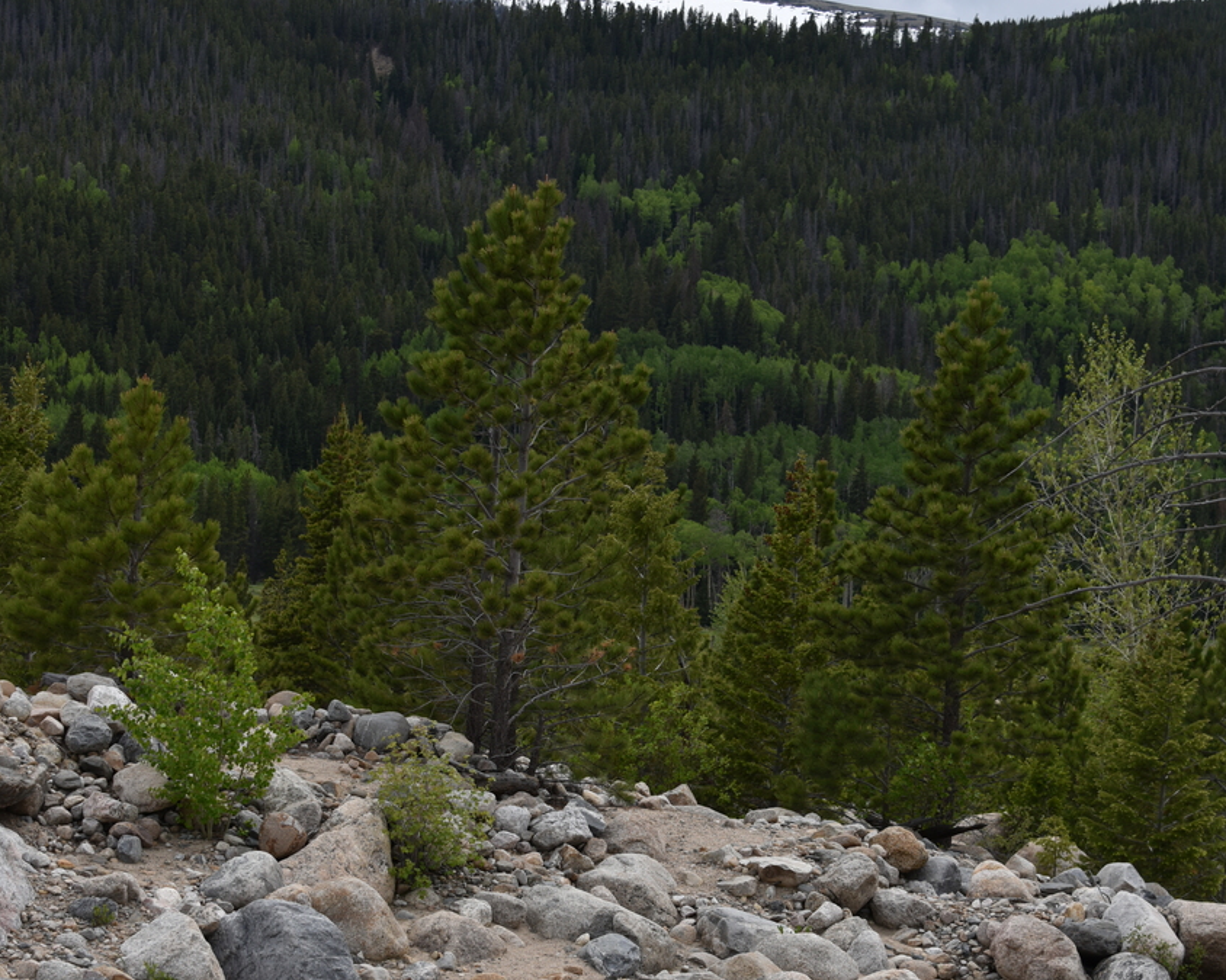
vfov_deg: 20.5
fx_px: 2685
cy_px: 735
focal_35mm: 74
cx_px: 607
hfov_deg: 25.7
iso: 100
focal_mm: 52
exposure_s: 1/320
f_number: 9
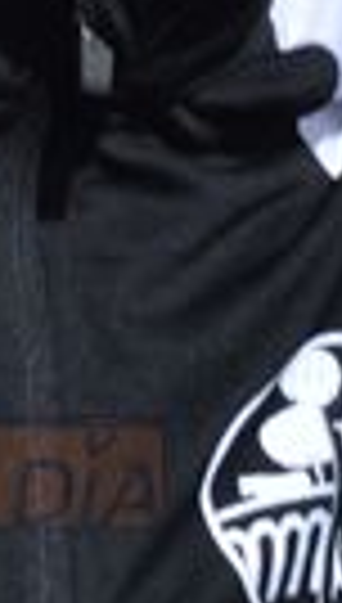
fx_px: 23118
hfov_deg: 0.8
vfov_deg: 1.5
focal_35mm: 1443
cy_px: 22
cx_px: -230
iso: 100
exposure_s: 1/640
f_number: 6.3
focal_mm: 130
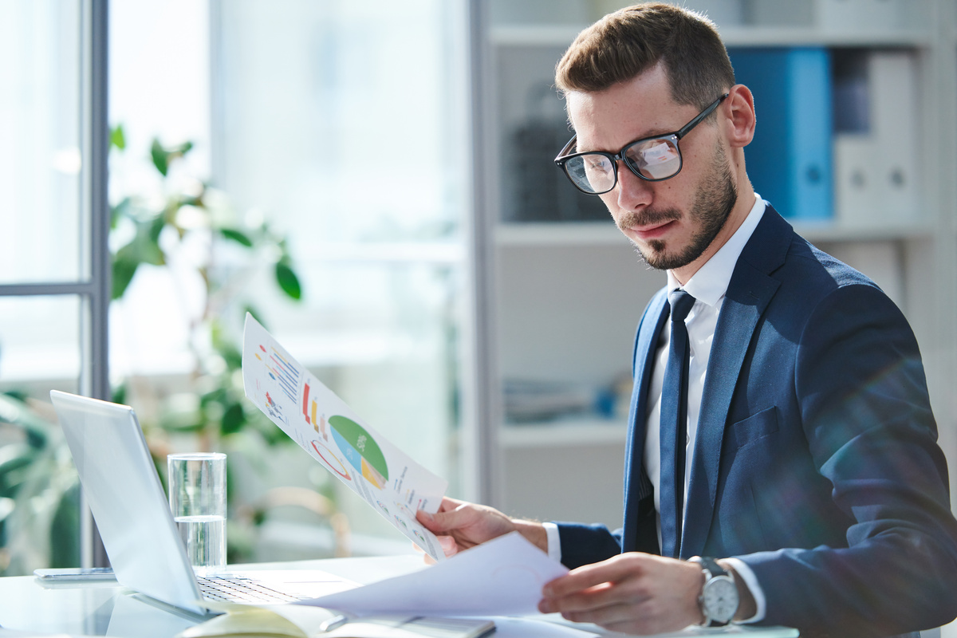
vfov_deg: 8.3
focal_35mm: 165
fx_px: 4386
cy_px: 319
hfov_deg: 12.5
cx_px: 478
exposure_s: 1/160
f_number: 2.8
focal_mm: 165
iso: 640
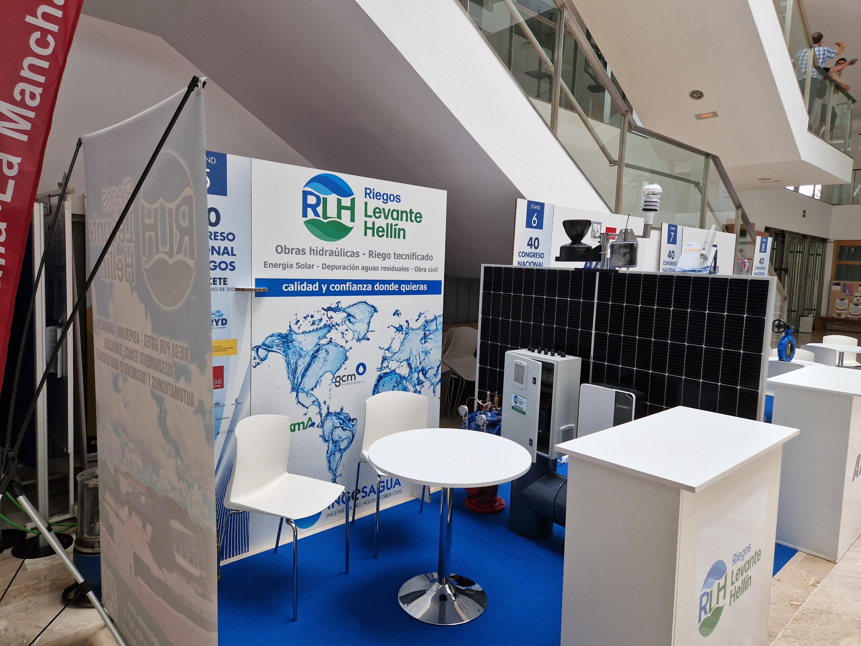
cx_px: 430
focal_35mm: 23
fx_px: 572
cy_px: 323
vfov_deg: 58.9
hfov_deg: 73.9
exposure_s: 1/100
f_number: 1.8
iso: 64
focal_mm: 5.4
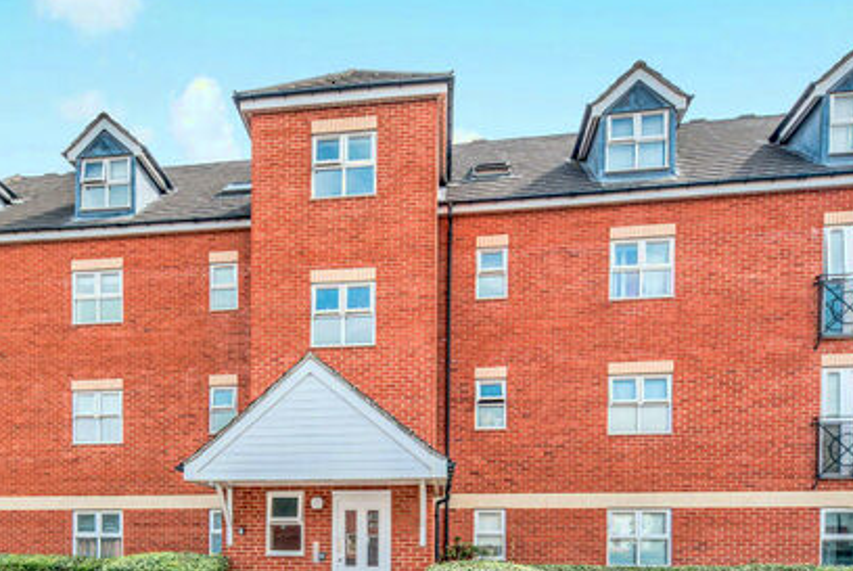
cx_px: 458
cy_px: 429
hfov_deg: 73.6
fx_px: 569
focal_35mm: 24
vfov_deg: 51.0
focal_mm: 14
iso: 320
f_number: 10
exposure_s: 1/400
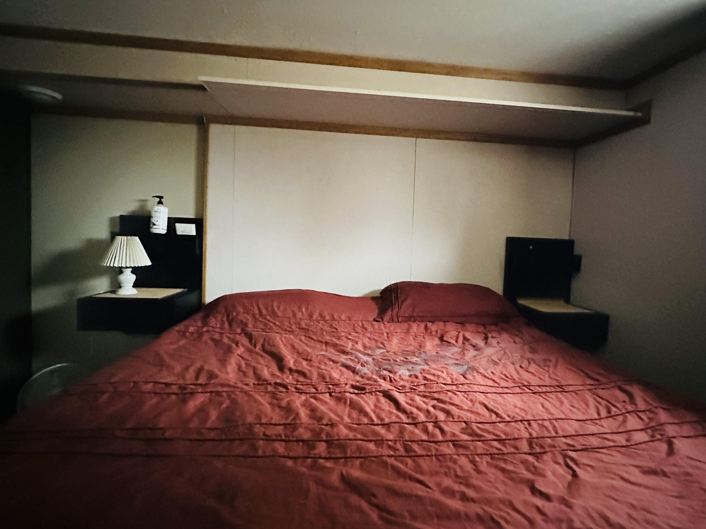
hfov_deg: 90.9
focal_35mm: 17
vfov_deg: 74.7
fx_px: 347
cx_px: 377
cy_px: 257
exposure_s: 1/30
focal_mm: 2.22
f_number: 2.2
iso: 1600
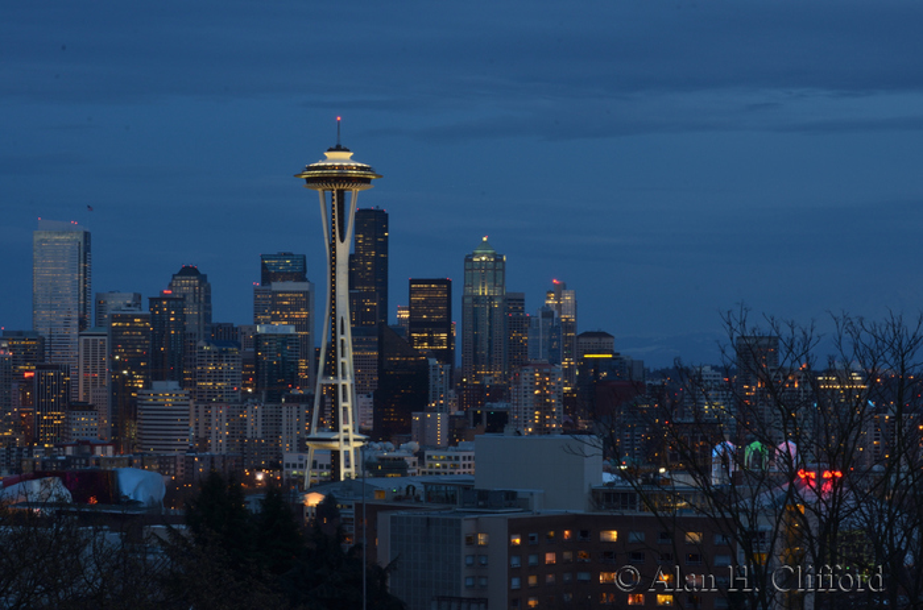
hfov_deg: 21.0
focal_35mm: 98
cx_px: 462
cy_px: 305
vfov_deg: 14.0
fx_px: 2494
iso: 100
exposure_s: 9.6
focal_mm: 65
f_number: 20
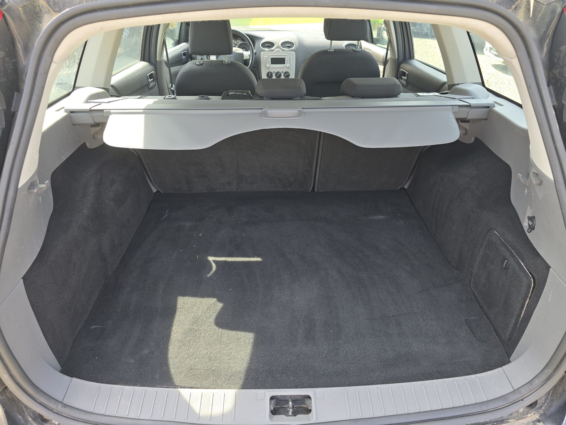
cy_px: 212
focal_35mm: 23
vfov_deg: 58.9
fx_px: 376
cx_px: 283
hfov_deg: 73.9
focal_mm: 6.3
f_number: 1.7
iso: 50
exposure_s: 1/180
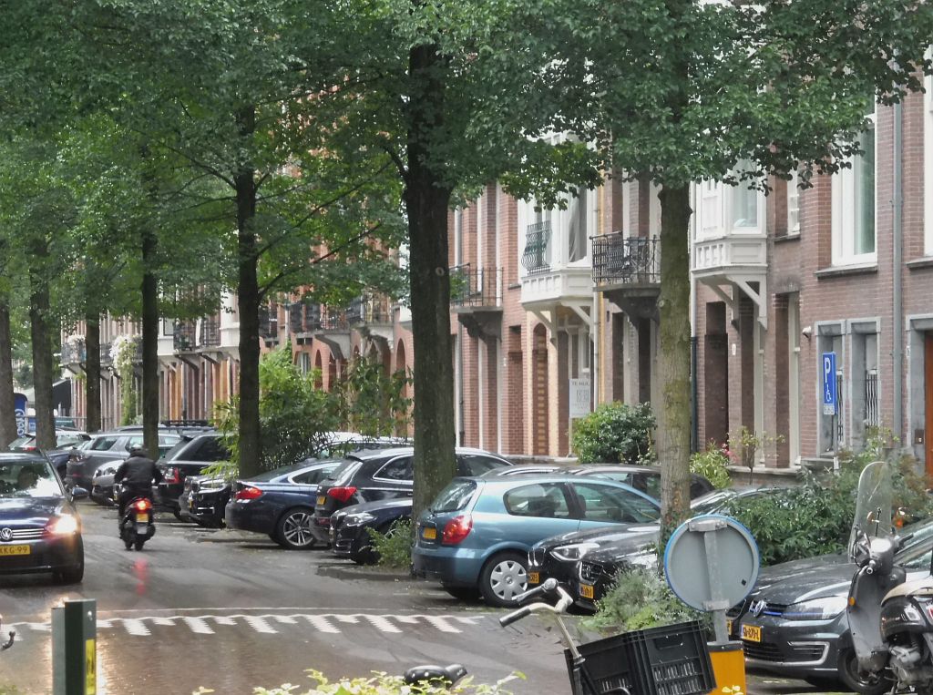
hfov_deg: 13.6
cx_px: 466
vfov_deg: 10.2
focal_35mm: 145
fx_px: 3899
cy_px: 348
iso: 640
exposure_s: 1/30
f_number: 5.4
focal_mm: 25.9
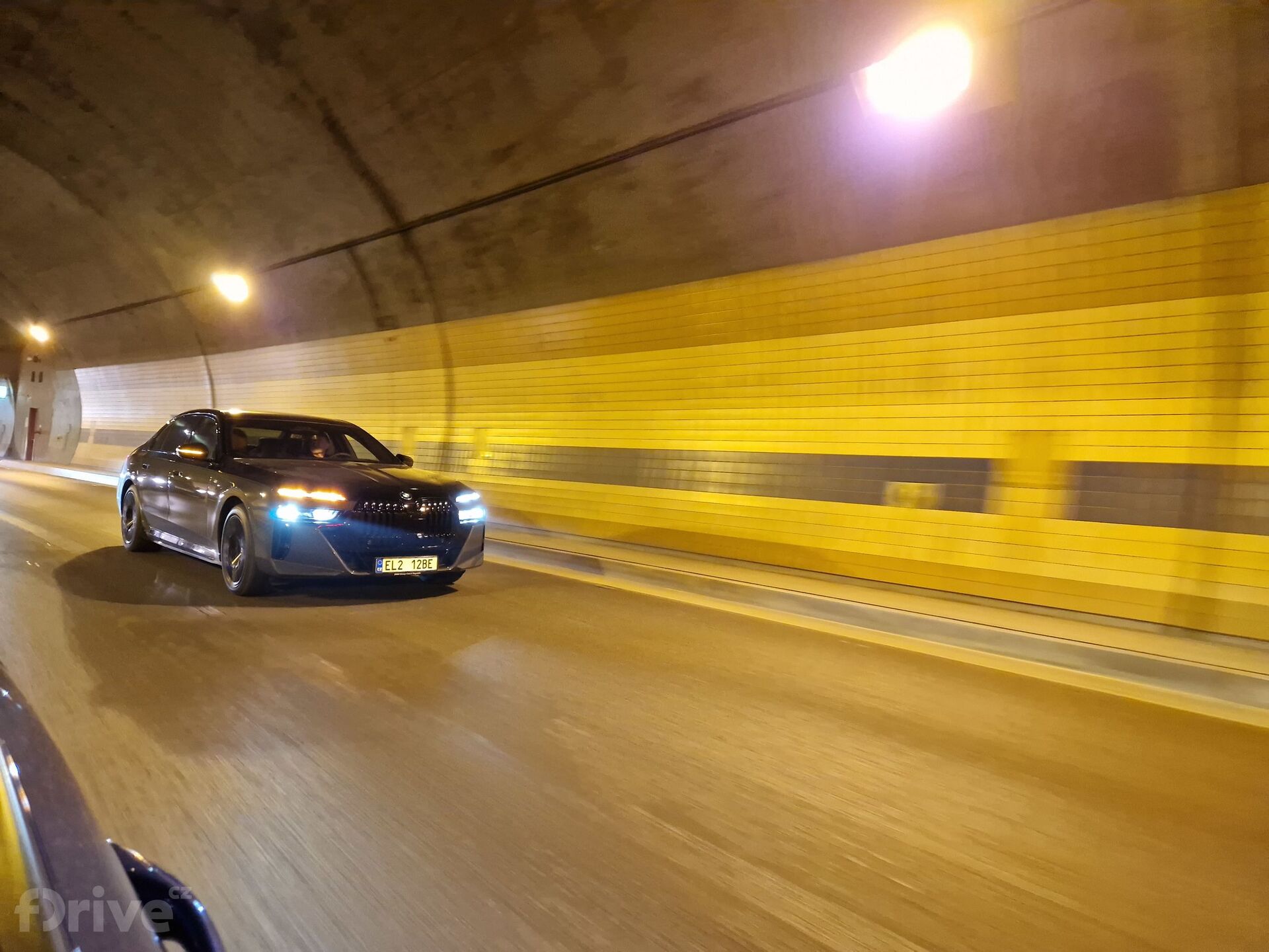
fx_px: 843
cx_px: 634
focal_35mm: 23
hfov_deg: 73.9
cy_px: 476
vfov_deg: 58.9
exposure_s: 1/50
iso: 640
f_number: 1.8
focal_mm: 5.4
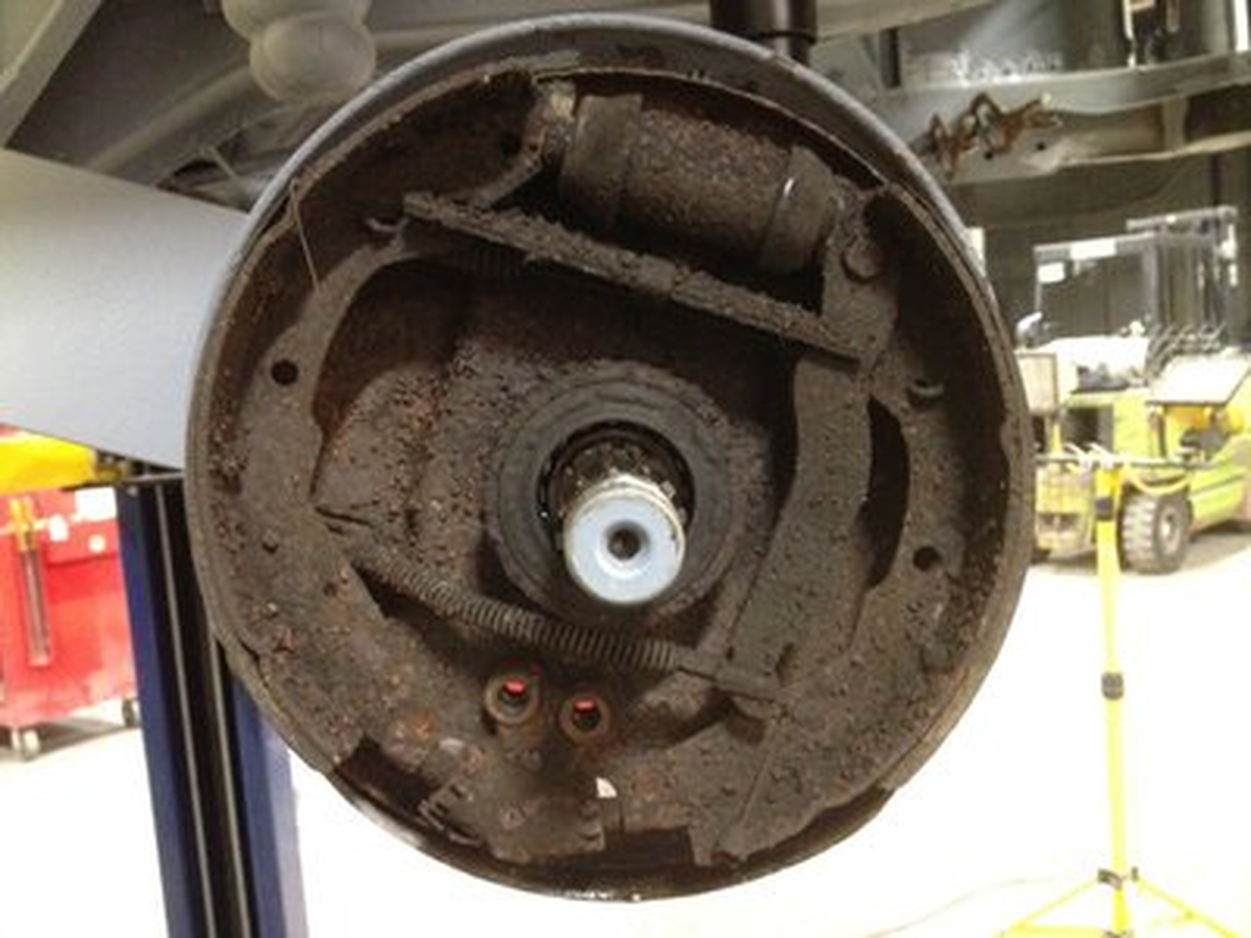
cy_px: 469
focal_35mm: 35
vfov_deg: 40.7
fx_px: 1265
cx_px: 626
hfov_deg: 52.6
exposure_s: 1/15
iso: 640
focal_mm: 4.28
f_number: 2.4
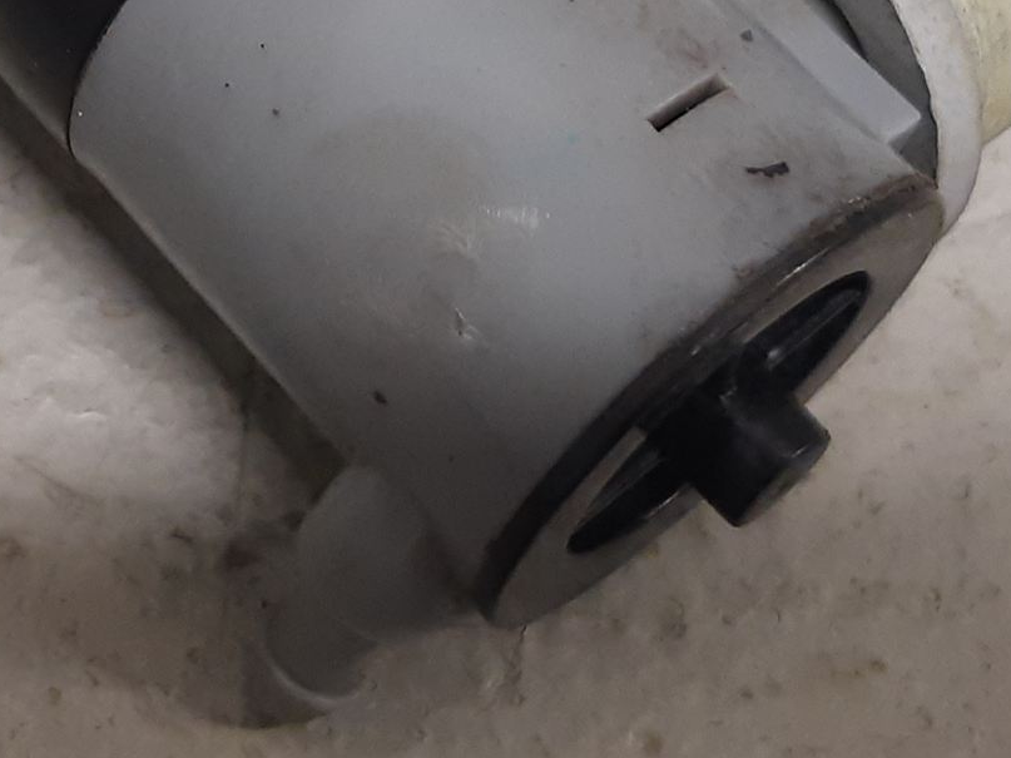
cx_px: 127
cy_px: -63
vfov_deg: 21.2
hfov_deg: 28.4
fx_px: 1927
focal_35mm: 66
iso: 160
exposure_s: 1/50
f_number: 1.7
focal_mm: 3.93
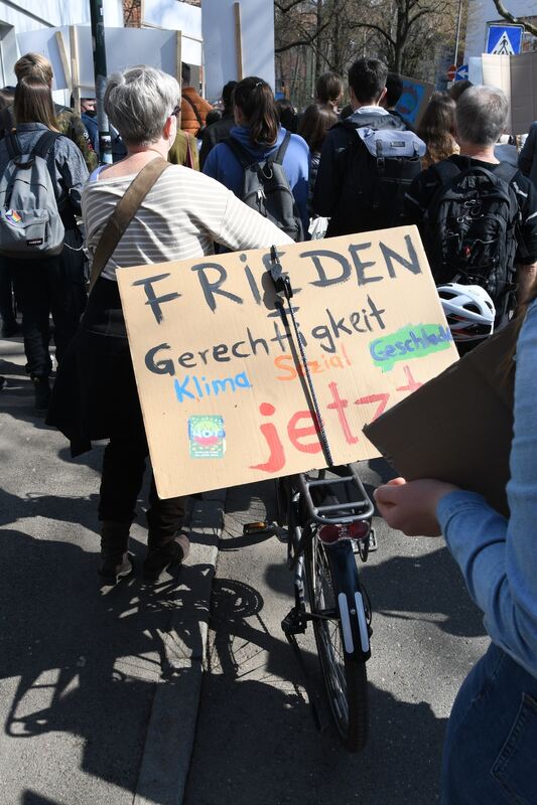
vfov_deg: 61.9
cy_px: 402
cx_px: 268
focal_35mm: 30
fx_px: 671
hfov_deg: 43.6
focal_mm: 20
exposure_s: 1/250
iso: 200
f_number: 8
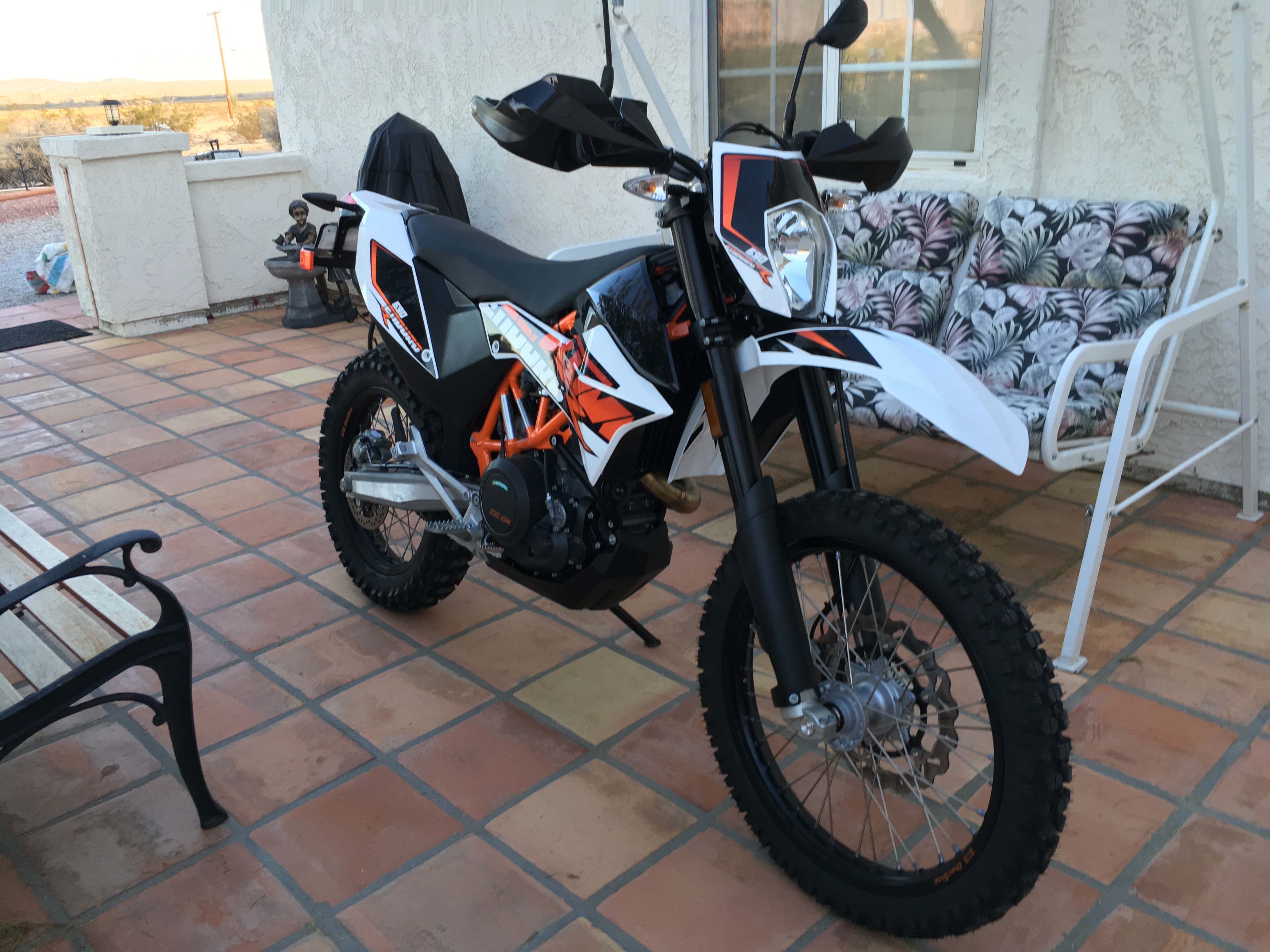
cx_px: 635
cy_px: 476
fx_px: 1064
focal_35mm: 29
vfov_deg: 48.2
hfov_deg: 61.7
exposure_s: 1/120
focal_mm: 4.15
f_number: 2.2
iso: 40
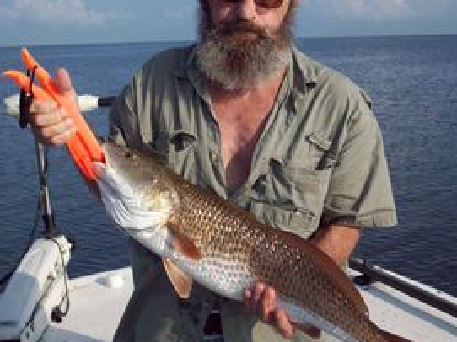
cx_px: 263
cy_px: 153
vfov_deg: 21.6
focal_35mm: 68
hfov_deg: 28.5
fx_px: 897
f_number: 6.3
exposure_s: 1/442
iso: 80
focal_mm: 7.6
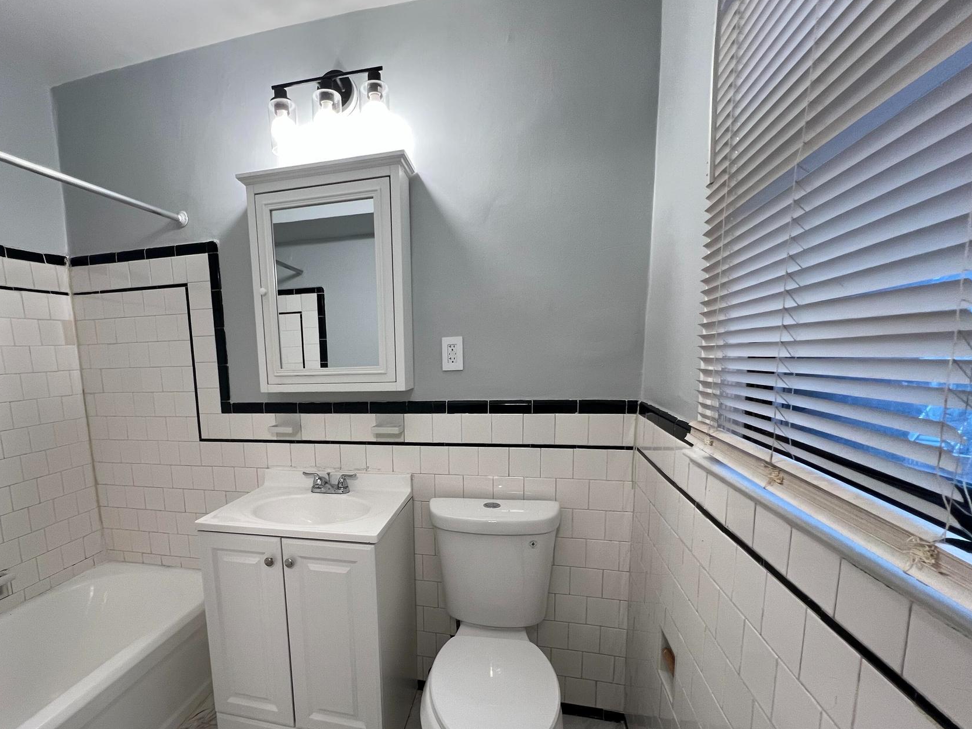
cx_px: 395
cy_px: 433
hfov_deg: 93.4
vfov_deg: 77.3
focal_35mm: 16
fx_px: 449
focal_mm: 1.57
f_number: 1.8
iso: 200
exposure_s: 1/120
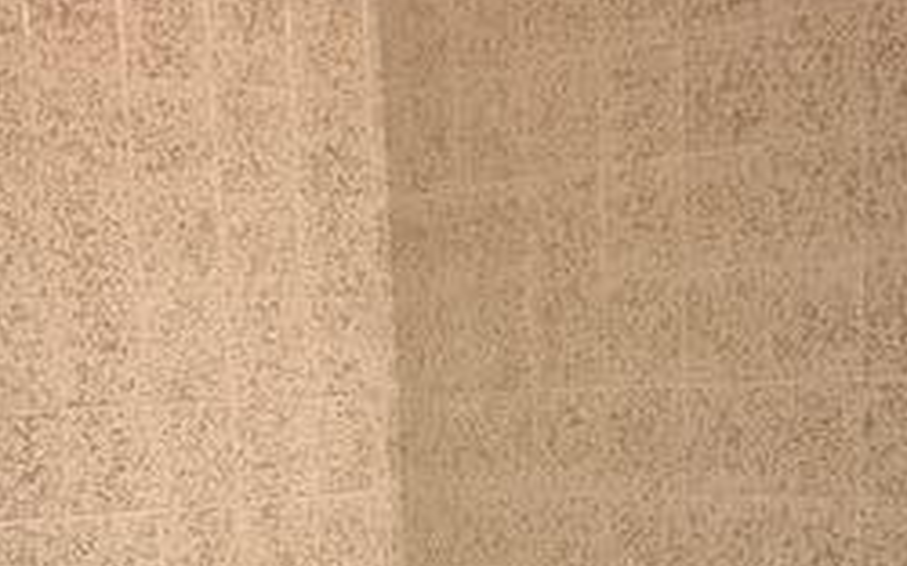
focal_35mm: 76
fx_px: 1878
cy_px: 882
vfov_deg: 15.6
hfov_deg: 27.2
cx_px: 450
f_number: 1.8
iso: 20
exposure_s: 1/36
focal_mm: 3.99
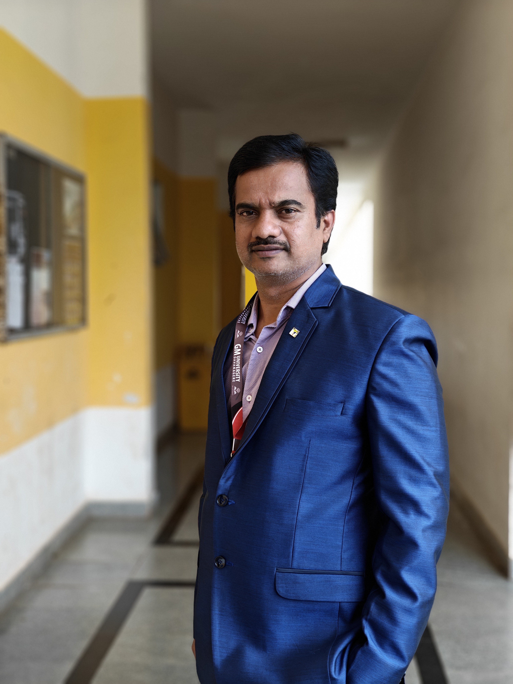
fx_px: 929
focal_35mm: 47
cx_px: 256
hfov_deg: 30.9
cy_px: 342
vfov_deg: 40.4
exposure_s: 1/200
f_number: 4.5
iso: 320
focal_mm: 7.1
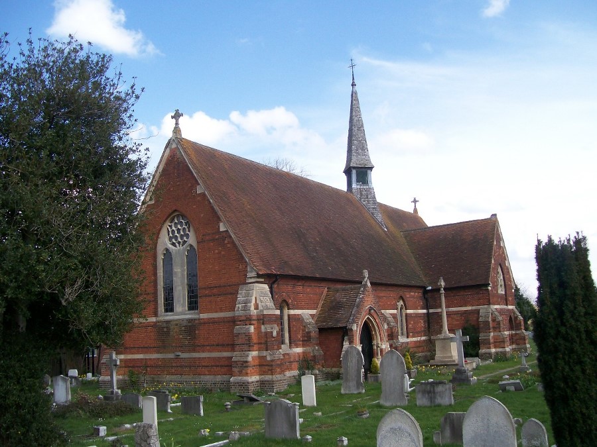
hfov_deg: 51.4
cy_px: 224
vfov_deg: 39.7
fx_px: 621
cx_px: 298
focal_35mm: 36
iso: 80
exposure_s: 1/681
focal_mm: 6
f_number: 2.7
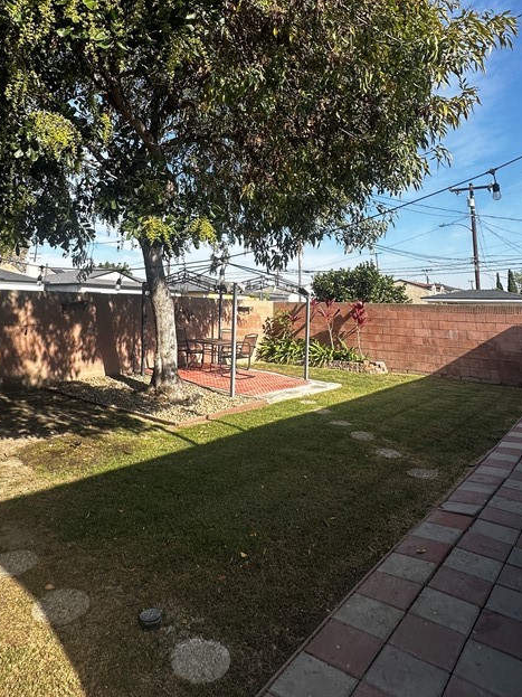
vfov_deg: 71.0
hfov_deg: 58.6
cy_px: 214
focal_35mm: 23
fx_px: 463
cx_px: 225
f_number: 2.2
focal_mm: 2.22
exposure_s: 1/947
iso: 40
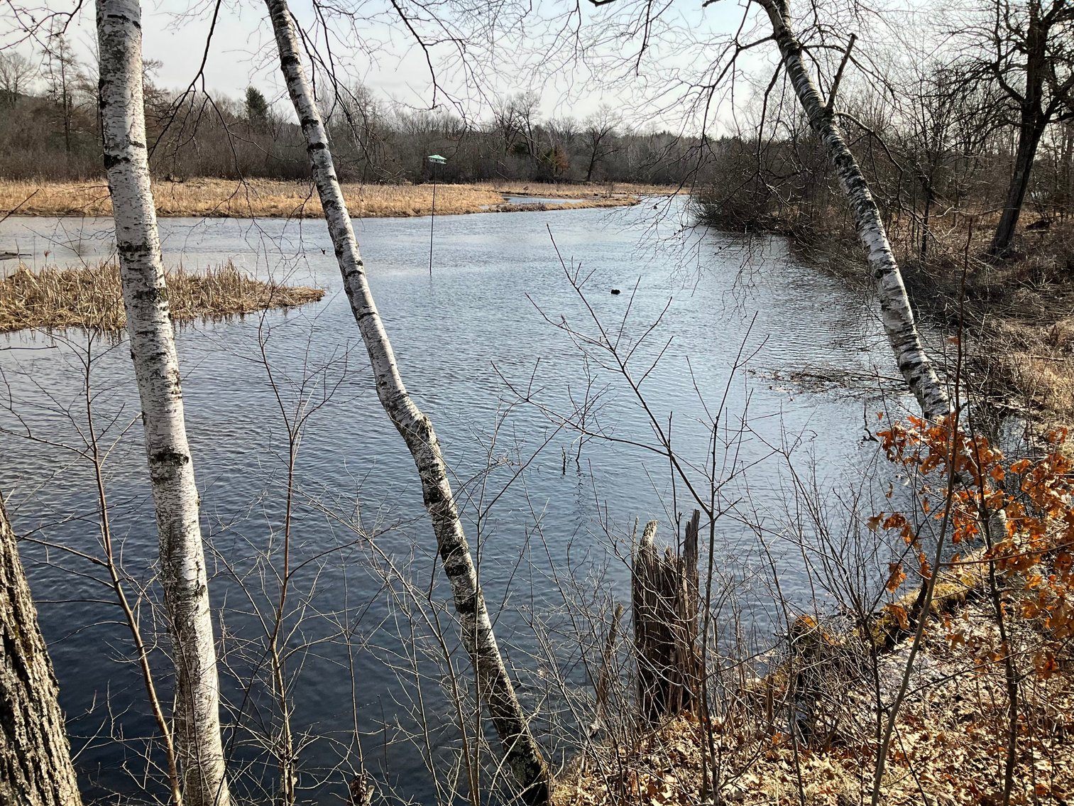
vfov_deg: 48.2
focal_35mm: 29
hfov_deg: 61.7
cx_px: 537
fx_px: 900
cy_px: 403
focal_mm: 3
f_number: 1.8
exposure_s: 1/1848
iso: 25
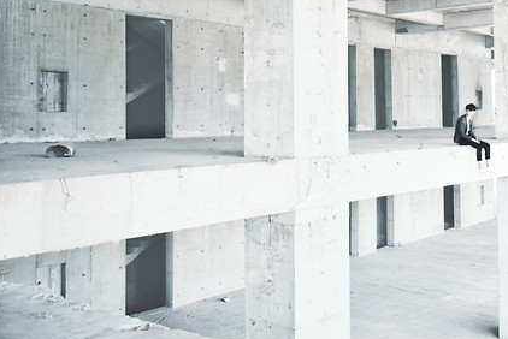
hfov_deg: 40.2
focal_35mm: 48
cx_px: 379
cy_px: 92
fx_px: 674
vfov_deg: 27.9
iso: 100
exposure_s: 1/100
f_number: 3.8
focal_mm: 21
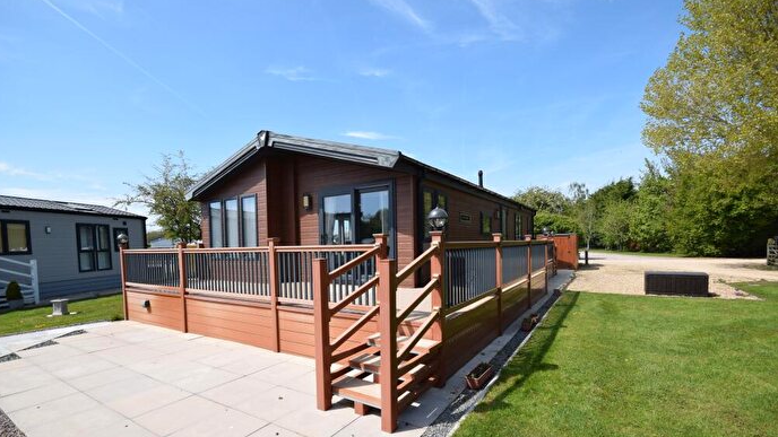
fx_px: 330
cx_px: 384
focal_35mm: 16
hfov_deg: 99.4
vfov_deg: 66.6
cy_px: 258
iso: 200
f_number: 9
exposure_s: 1/320
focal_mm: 10
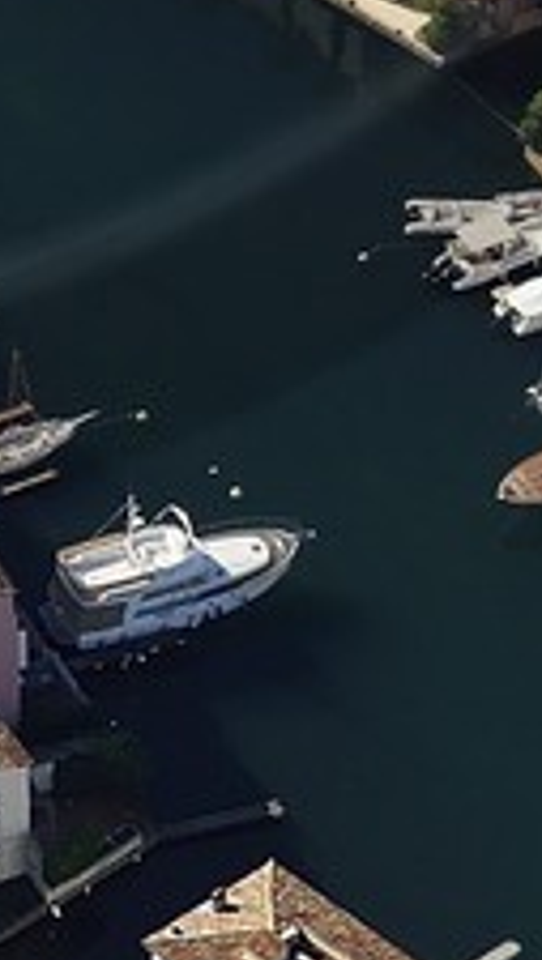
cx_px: -508
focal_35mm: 491
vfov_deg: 4.3
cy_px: -1207
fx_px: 12512
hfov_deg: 2.5
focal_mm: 66
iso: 400
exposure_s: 1/1600
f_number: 8
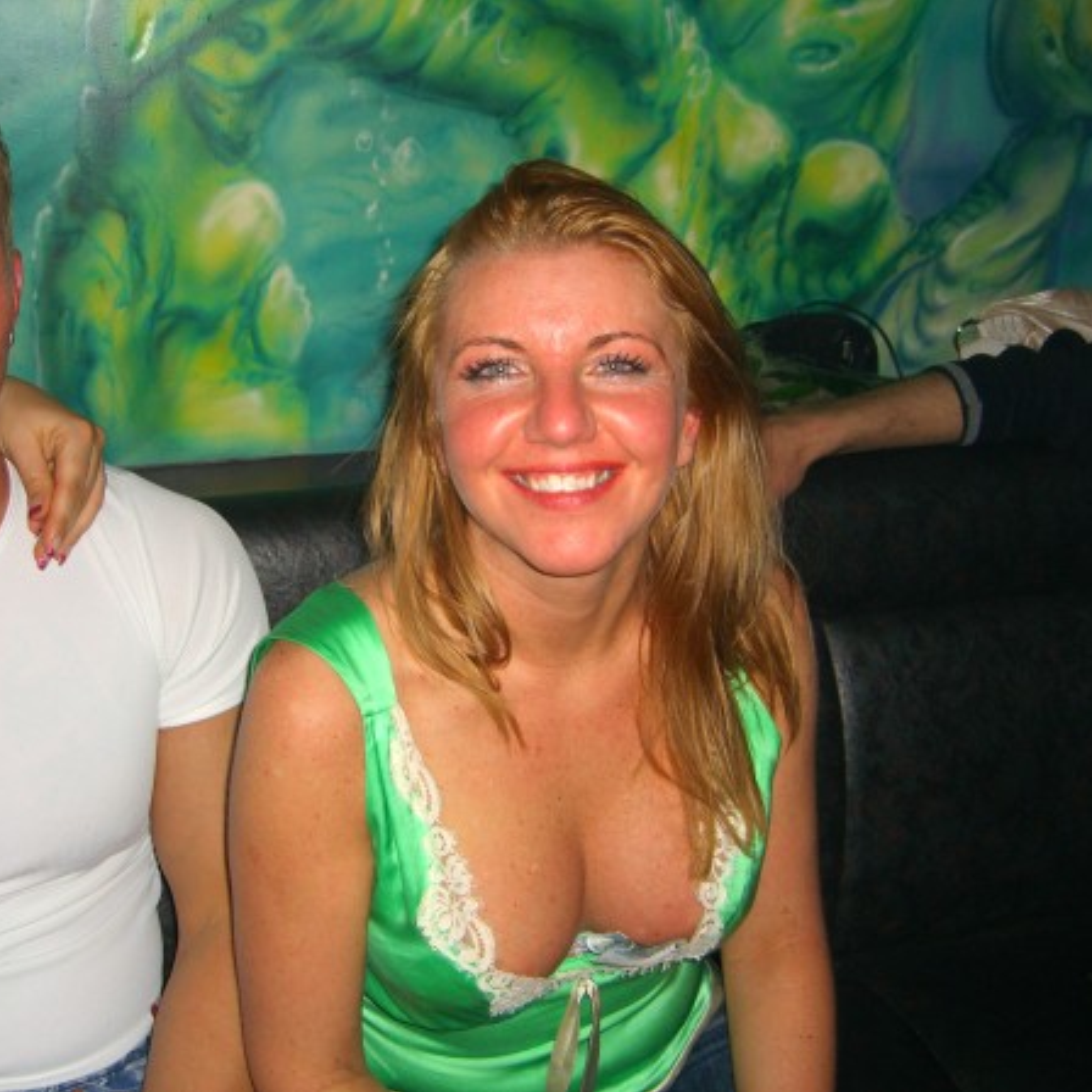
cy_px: 546
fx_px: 1606
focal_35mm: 45
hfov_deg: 37.5
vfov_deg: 37.6
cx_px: 478
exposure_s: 1/60
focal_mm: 7.9
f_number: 2.8
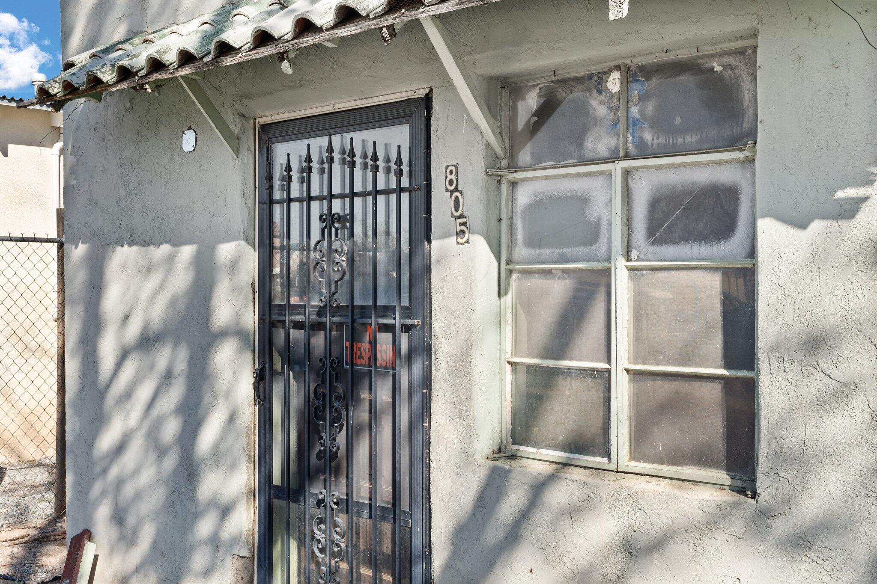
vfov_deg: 33.4
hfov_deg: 48.5
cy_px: 292
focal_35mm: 40
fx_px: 974
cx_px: 438
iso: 250
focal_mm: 27
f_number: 9
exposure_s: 1/60
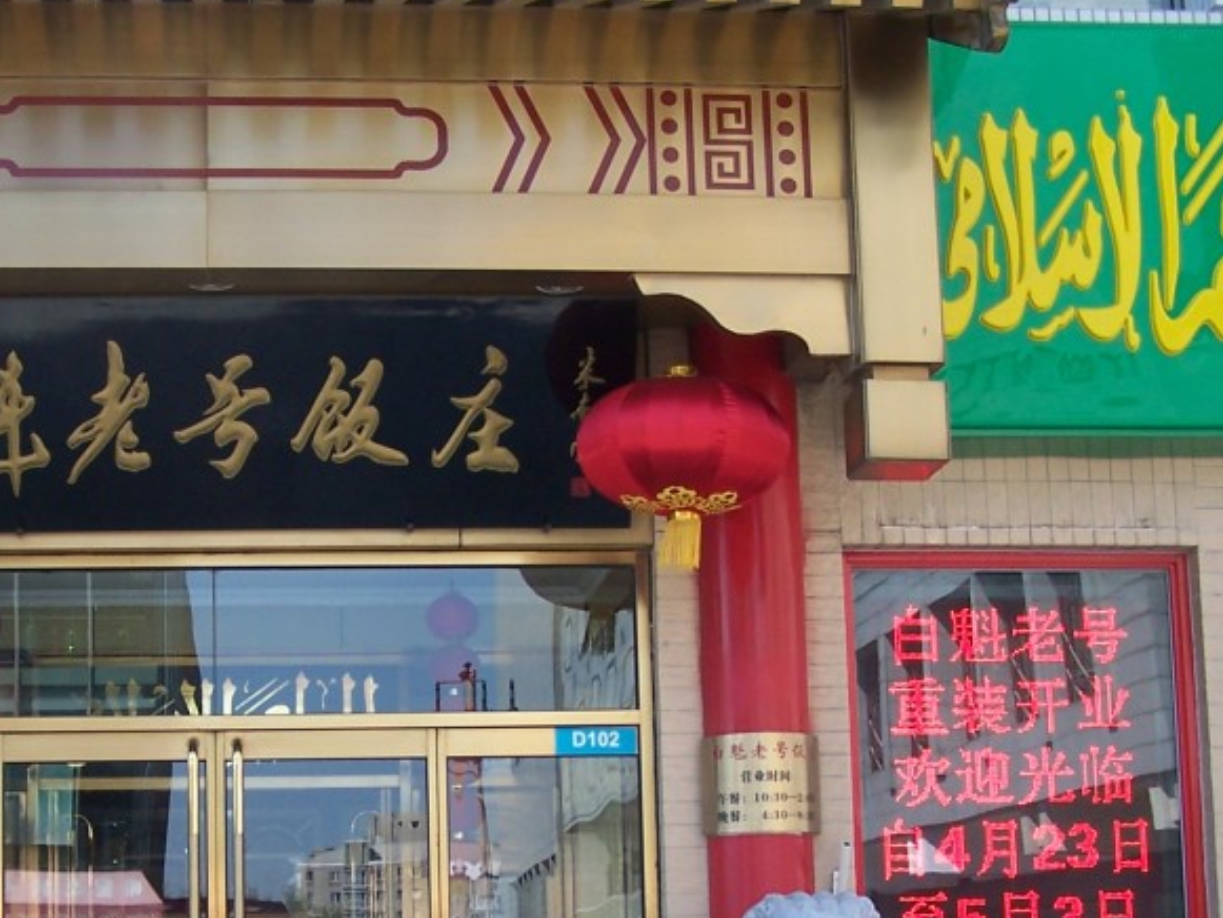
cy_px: 712
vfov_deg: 21.7
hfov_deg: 28.8
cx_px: 450
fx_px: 2368
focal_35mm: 67
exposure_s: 1/250
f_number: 2.8
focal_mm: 6.3
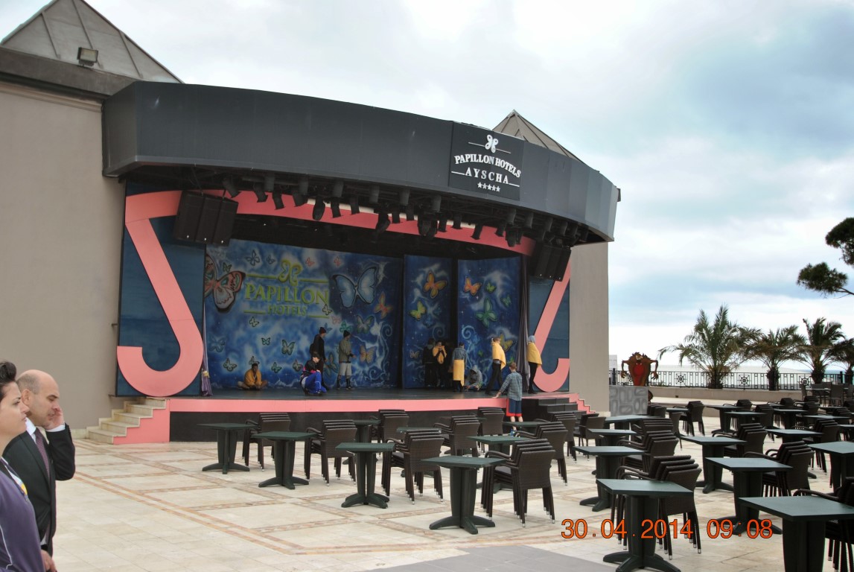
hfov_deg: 53.1
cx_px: 427
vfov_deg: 37.0
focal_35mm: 36
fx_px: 855
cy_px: 286
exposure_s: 1/160
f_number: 4.5
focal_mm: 24
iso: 100
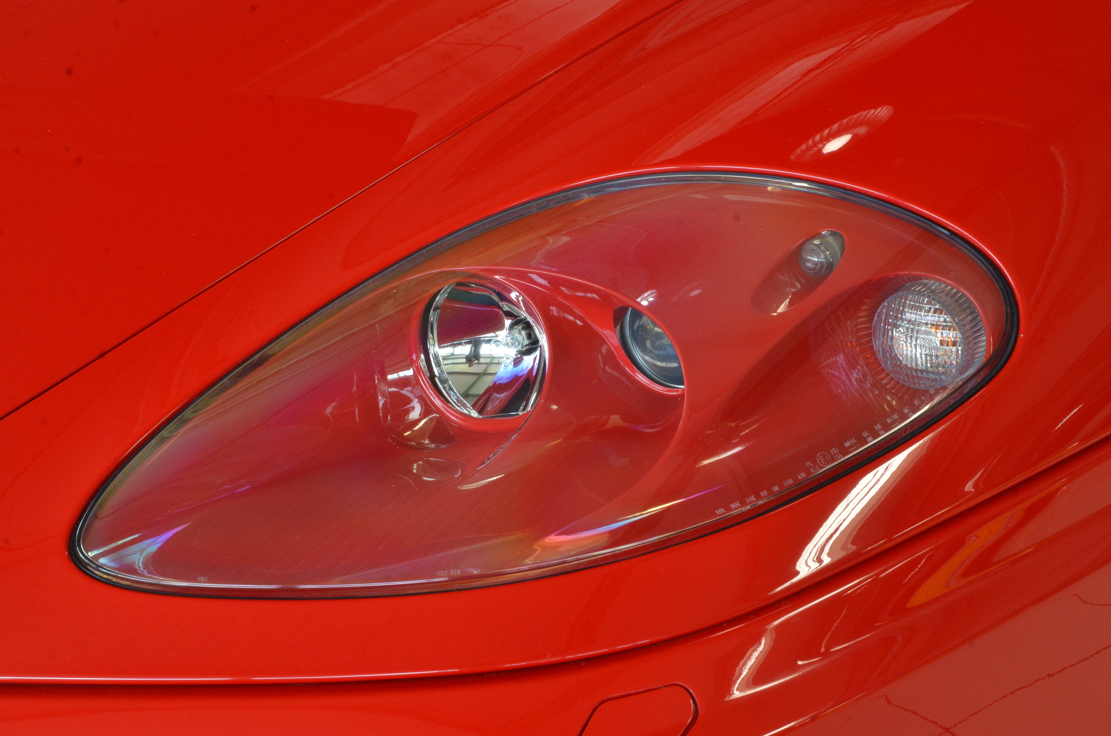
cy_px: 368
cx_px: 556
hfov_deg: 19.5
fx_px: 3234
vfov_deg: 13.0
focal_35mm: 105
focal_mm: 70
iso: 1000
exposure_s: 1/3
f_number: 22
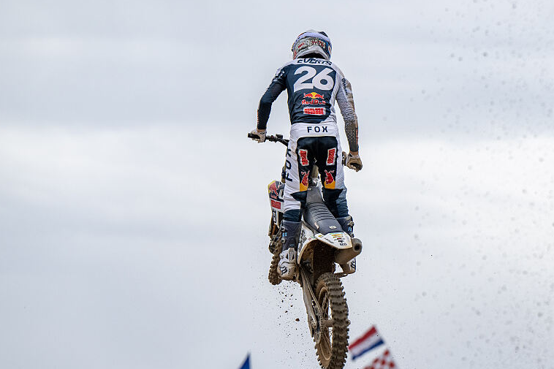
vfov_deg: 5.6
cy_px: 264
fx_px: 3769
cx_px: 383
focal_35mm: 245
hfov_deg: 8.4
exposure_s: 1/2500
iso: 500
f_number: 3.5
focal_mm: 150
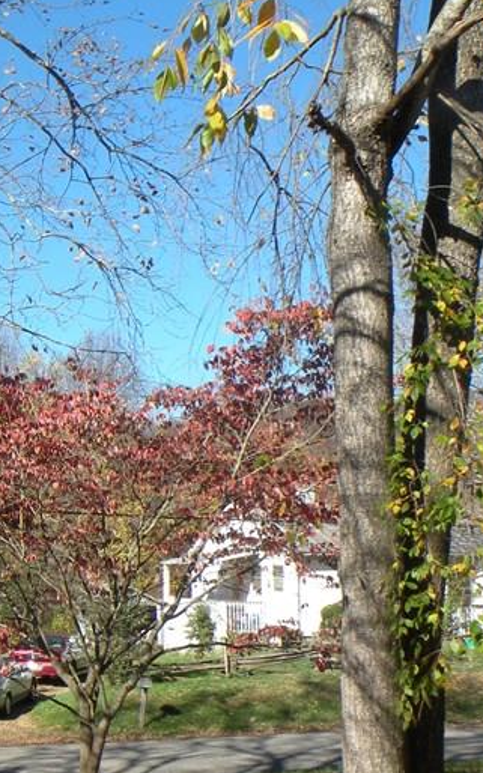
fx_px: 1201
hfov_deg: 19.4
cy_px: 412
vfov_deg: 35.7
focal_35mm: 57
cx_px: -269
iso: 64
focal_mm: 4.7
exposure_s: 1/160
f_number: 6.3
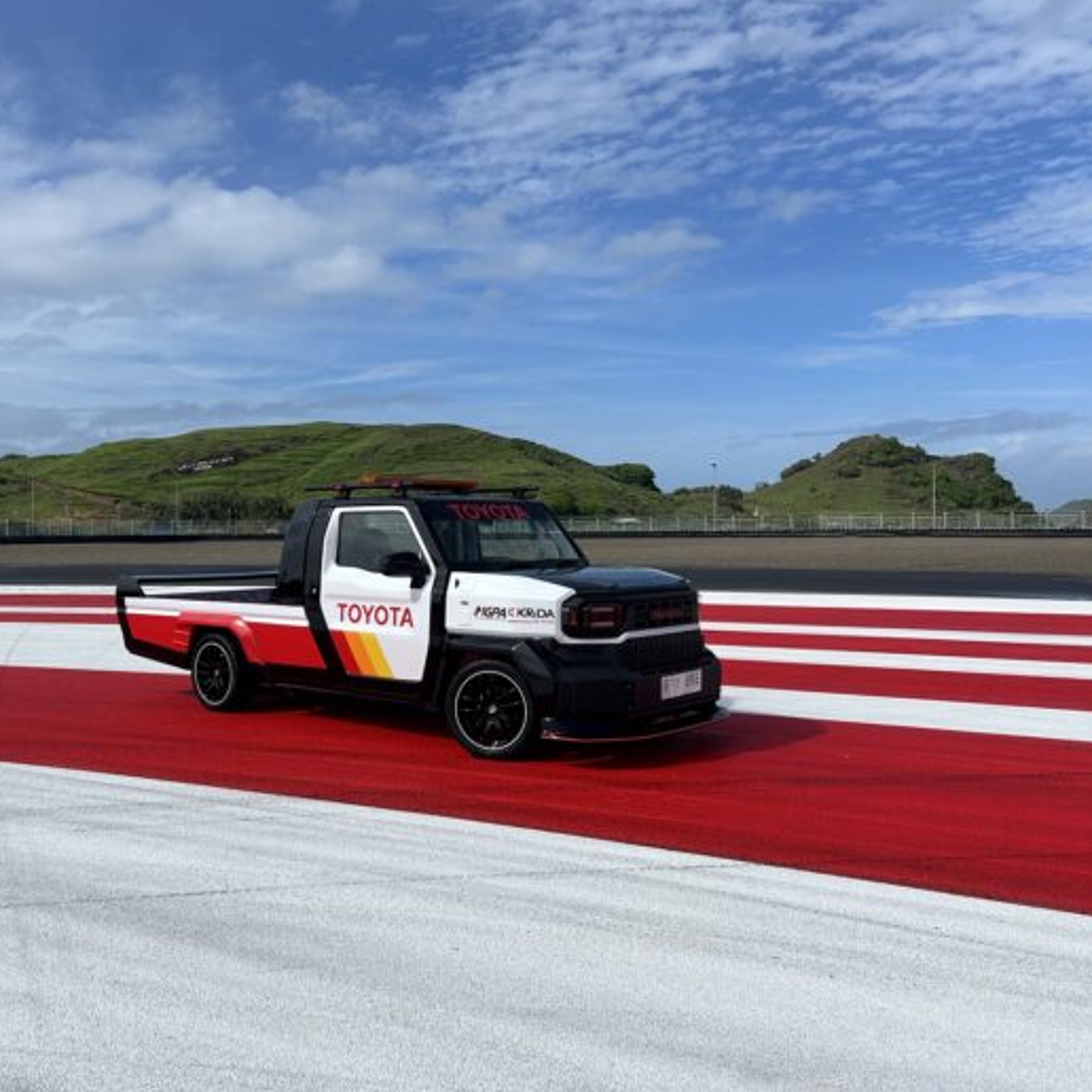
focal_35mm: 31
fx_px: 1106
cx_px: 434
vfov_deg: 52.5
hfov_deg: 52.2
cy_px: 546
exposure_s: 1/6579
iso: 50
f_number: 1.5
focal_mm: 5.7
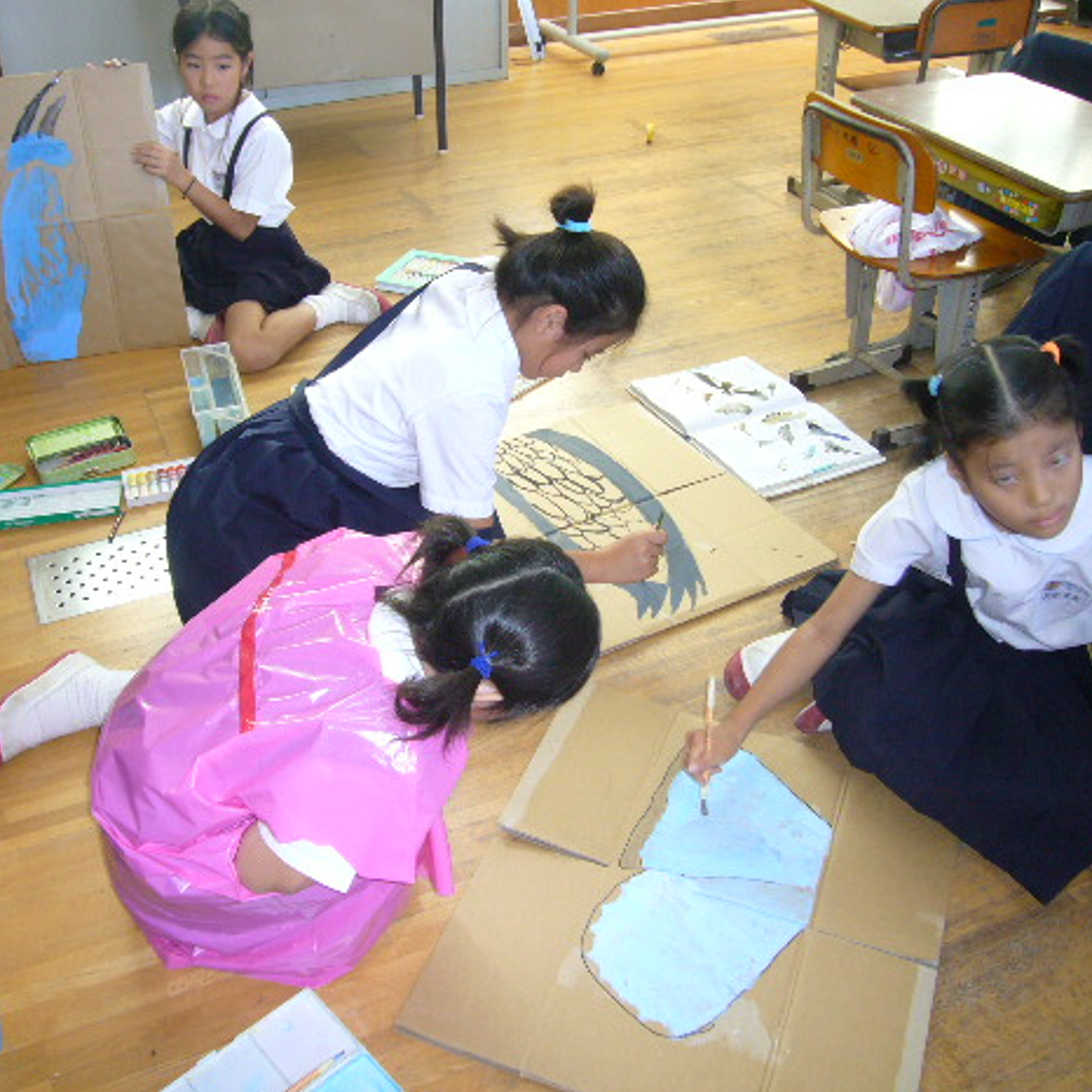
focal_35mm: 34
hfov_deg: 48.3
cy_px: 544
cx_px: 480
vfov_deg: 48.5
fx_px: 1213
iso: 125
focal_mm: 4.6
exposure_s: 1/30
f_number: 2.8
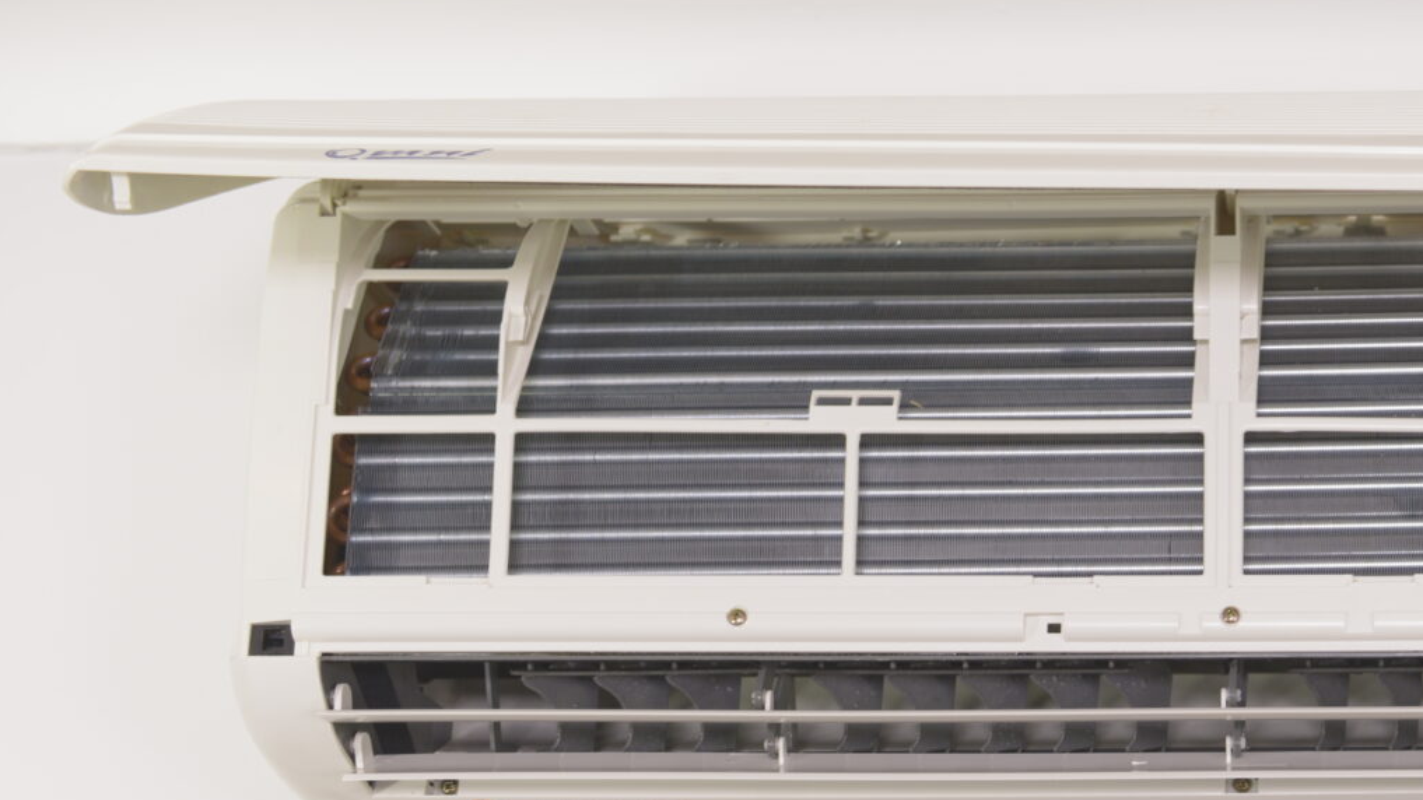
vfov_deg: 15.5
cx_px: 1318
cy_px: 859
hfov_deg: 26.8
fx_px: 2868
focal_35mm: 76
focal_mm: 36
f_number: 3.5
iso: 400
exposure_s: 1/50
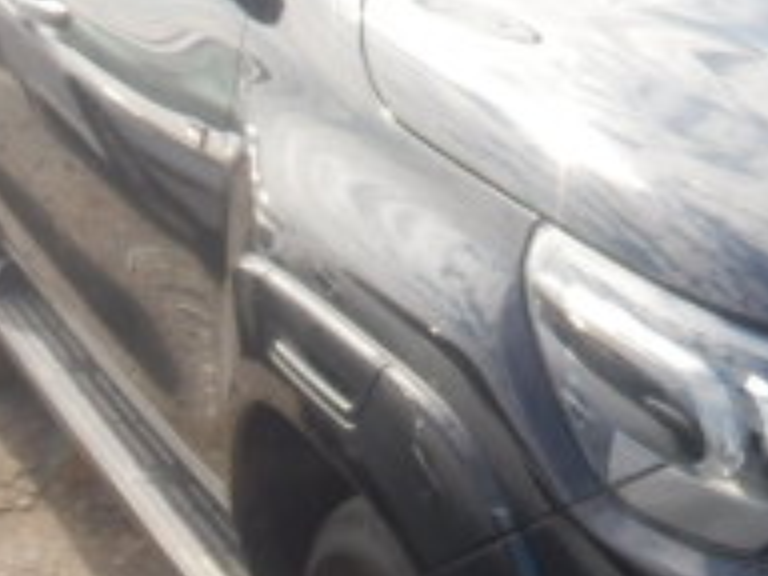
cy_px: 336
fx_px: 1775
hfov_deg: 23.2
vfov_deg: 18.4
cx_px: 812
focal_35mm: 80
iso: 125
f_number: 2.8
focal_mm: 4.3
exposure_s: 1/250
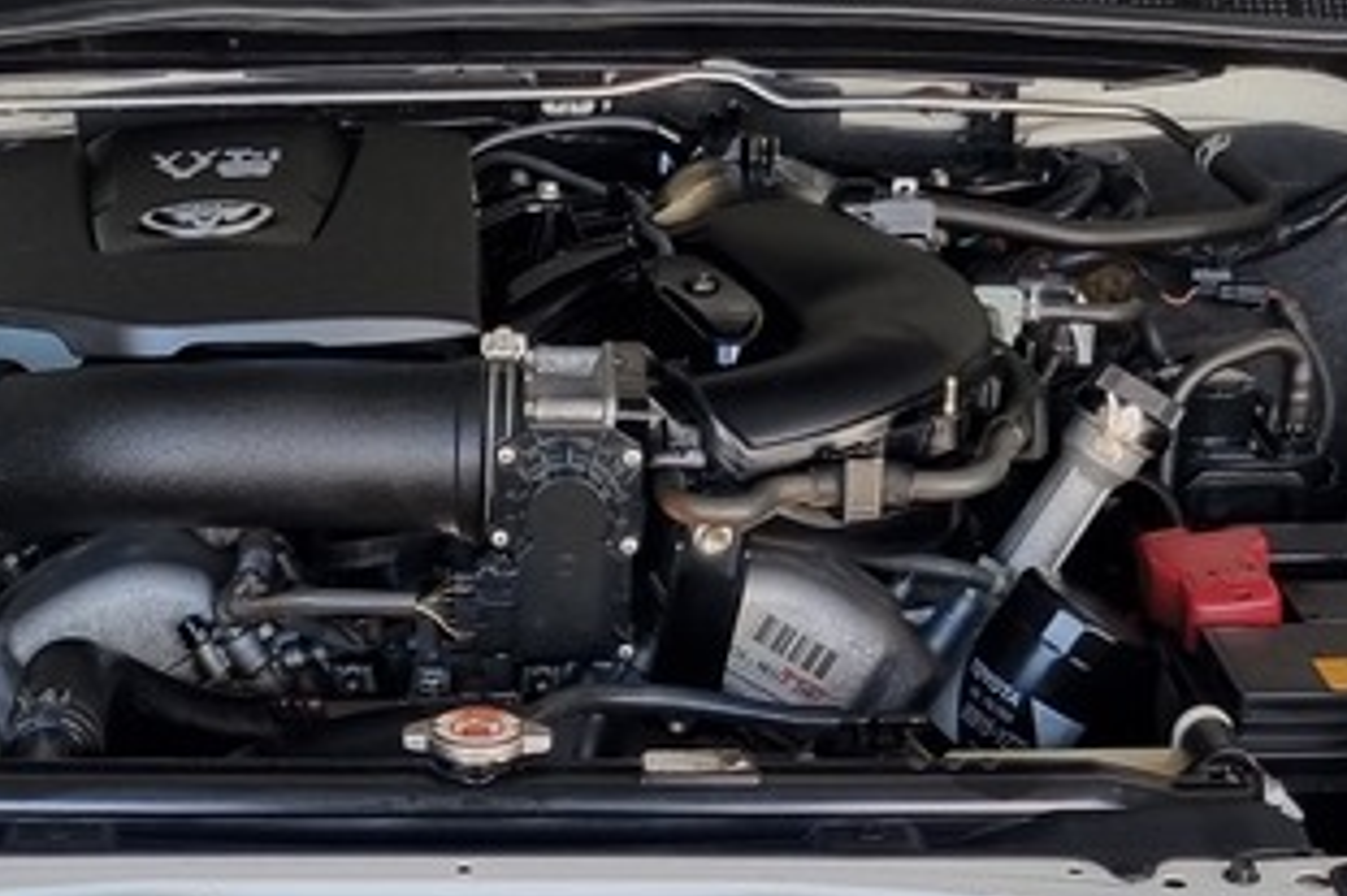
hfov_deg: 22.7
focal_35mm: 89
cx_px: 364
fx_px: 3328
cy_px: 1082
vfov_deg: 14.8
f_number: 1.8
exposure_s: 1/124
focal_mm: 5.4
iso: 50
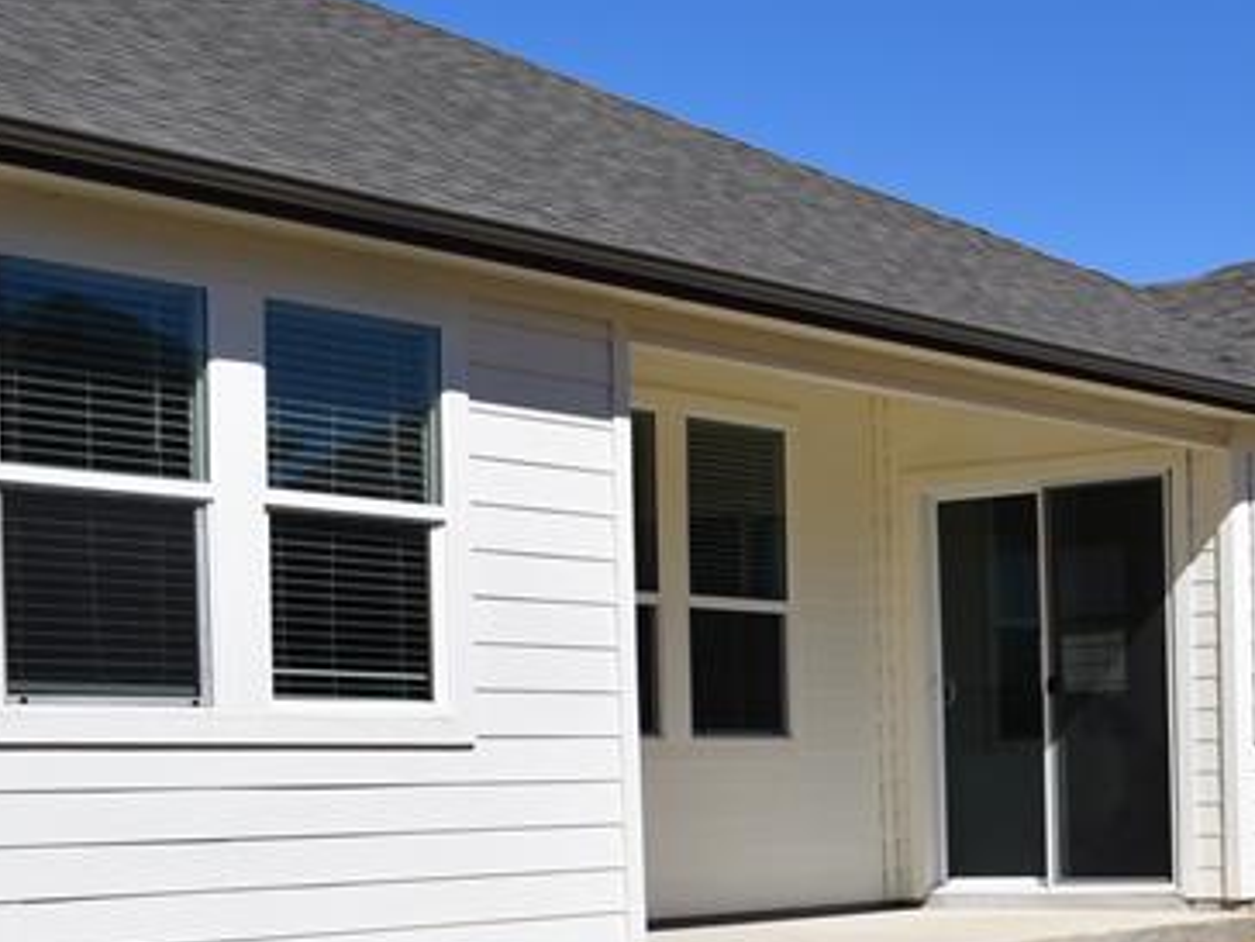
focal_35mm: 73
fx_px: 2647
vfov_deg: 19.8
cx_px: 1296
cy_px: 828
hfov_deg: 25.2
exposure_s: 1/500
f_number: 11
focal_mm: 18
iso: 200
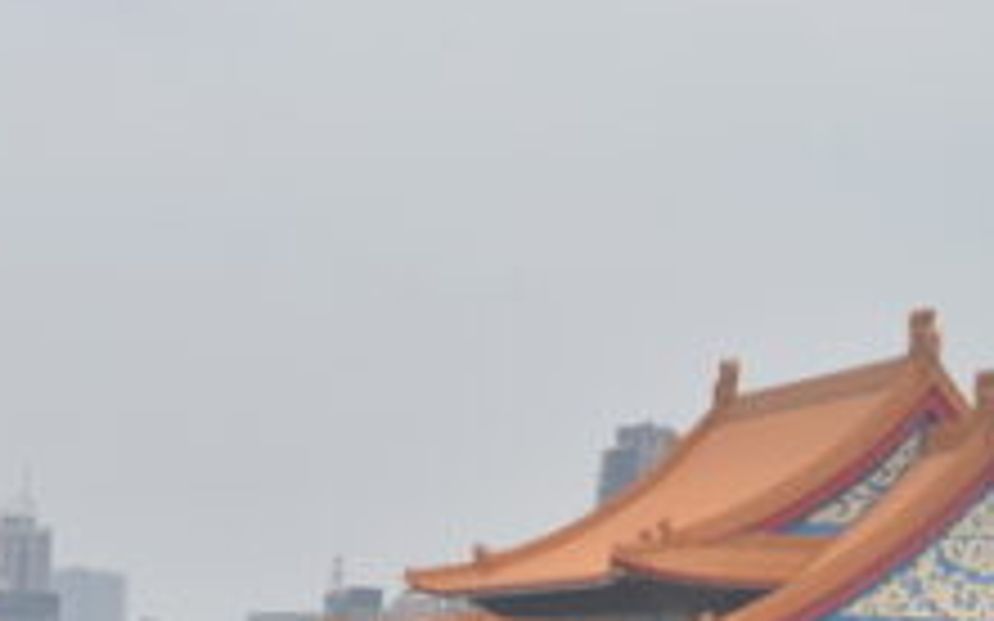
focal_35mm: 125
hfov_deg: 15.7
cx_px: -369
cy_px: 907
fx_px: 3385
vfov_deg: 10.2
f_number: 8
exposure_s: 1/250
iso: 200
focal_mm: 26
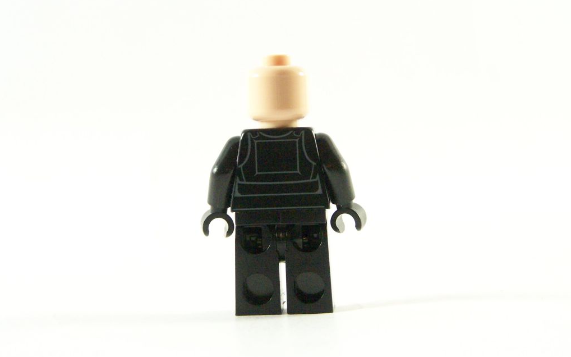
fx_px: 1743
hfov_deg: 18.6
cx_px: 285
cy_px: 167
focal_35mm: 112
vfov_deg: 11.7
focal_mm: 17.5
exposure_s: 1/60
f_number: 3.6
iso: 400
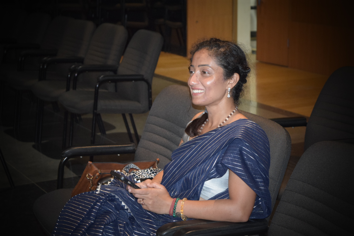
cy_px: 118
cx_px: 177
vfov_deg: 16.6
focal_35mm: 82
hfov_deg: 24.6
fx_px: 811
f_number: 5.6
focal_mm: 55
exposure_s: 1/60
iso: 3200
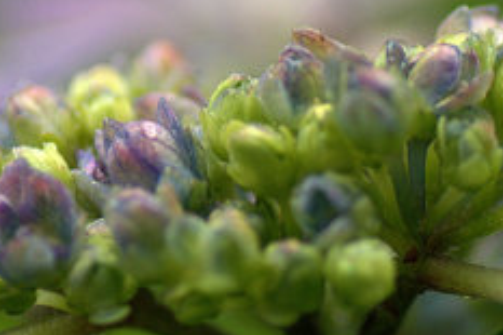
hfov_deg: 3.5
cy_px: 21
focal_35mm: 593
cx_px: 158
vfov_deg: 2.3
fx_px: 8279
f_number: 3.5
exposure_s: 1/500
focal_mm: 90
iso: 200
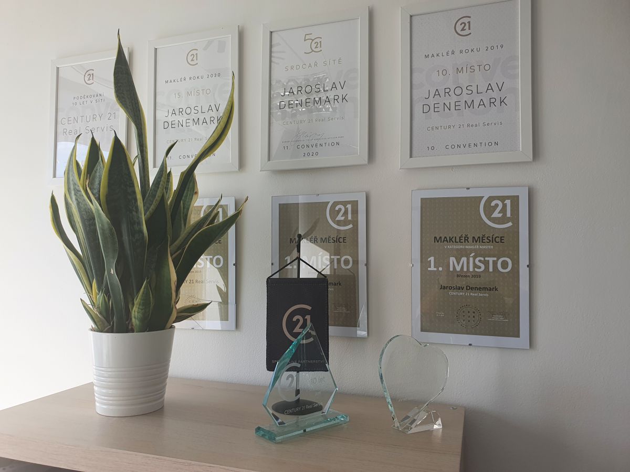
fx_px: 473
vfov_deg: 53.1
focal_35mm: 26
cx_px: 315
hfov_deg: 67.3
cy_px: 236
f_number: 2.4
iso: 50
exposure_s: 1/126
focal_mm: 4.32
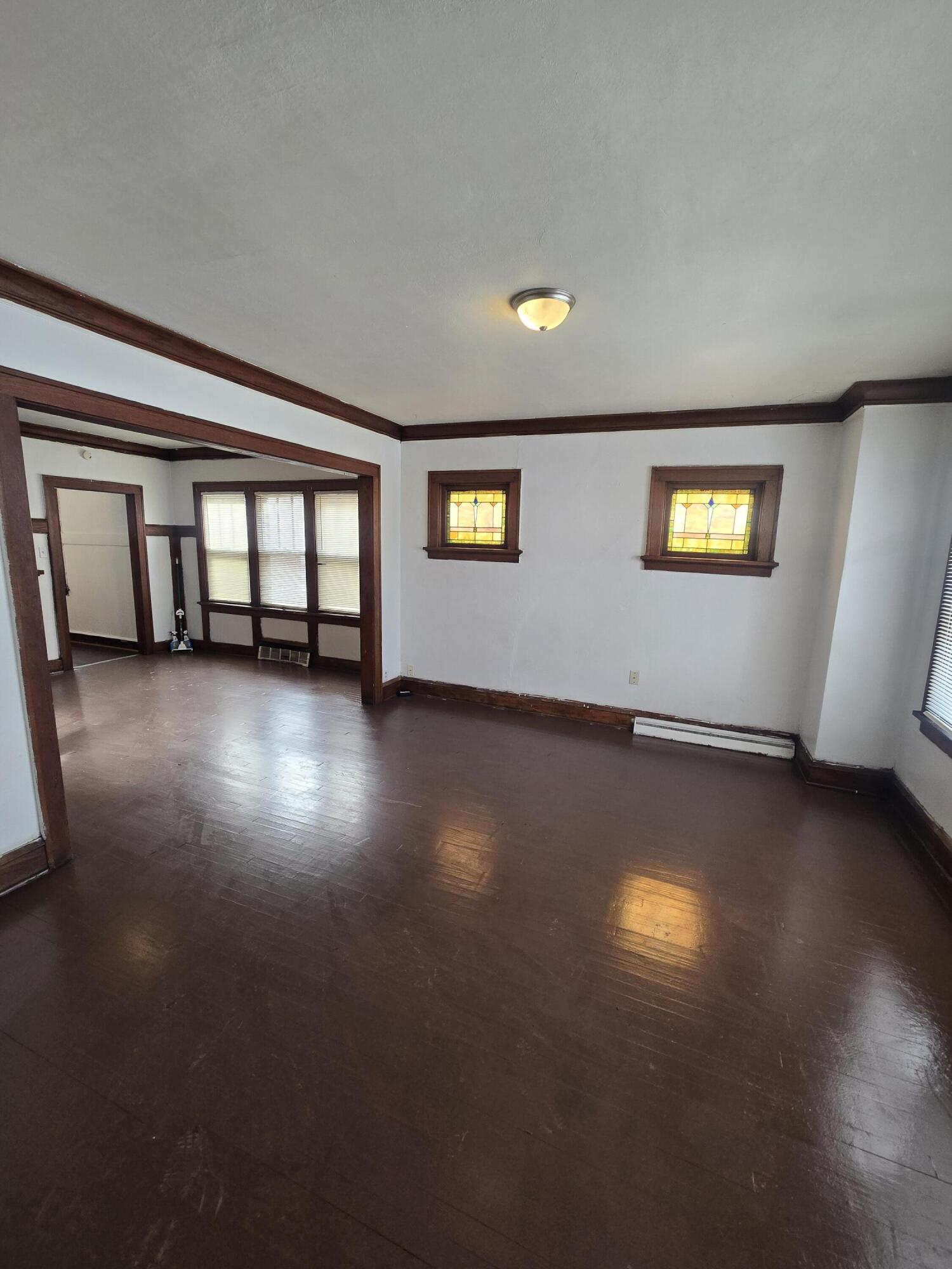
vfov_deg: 106.2
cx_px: 476
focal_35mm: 13
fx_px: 477
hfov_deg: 89.9
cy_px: 634
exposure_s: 1/60
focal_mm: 2.2
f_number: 2.2
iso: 125
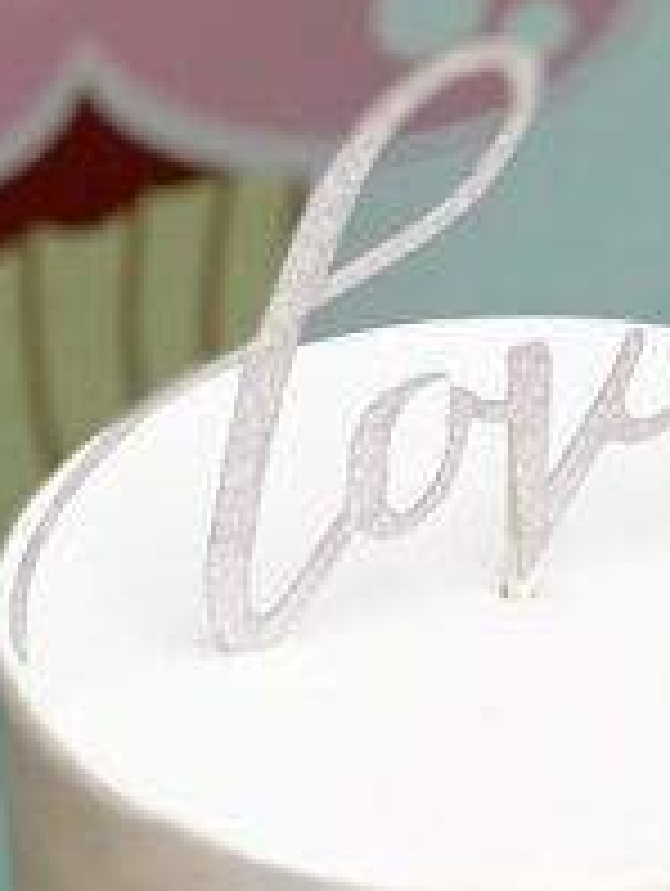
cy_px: 1652
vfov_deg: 9.6
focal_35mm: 194
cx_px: 578
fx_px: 4996
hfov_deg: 7.7
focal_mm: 6
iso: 20
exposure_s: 1/1170
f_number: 2
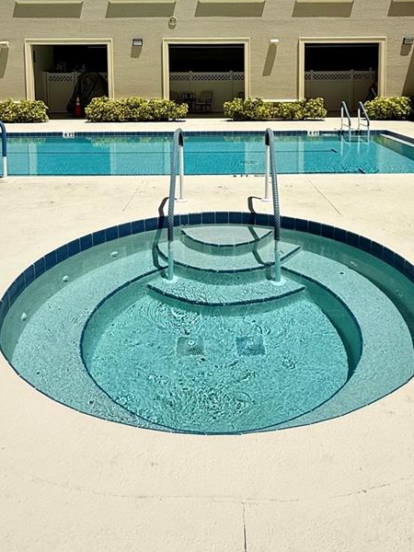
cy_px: 112
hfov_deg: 49.7
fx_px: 446
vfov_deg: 58.7
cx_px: 225
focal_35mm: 28
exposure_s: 1/6173
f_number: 2.2
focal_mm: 2.22
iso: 50
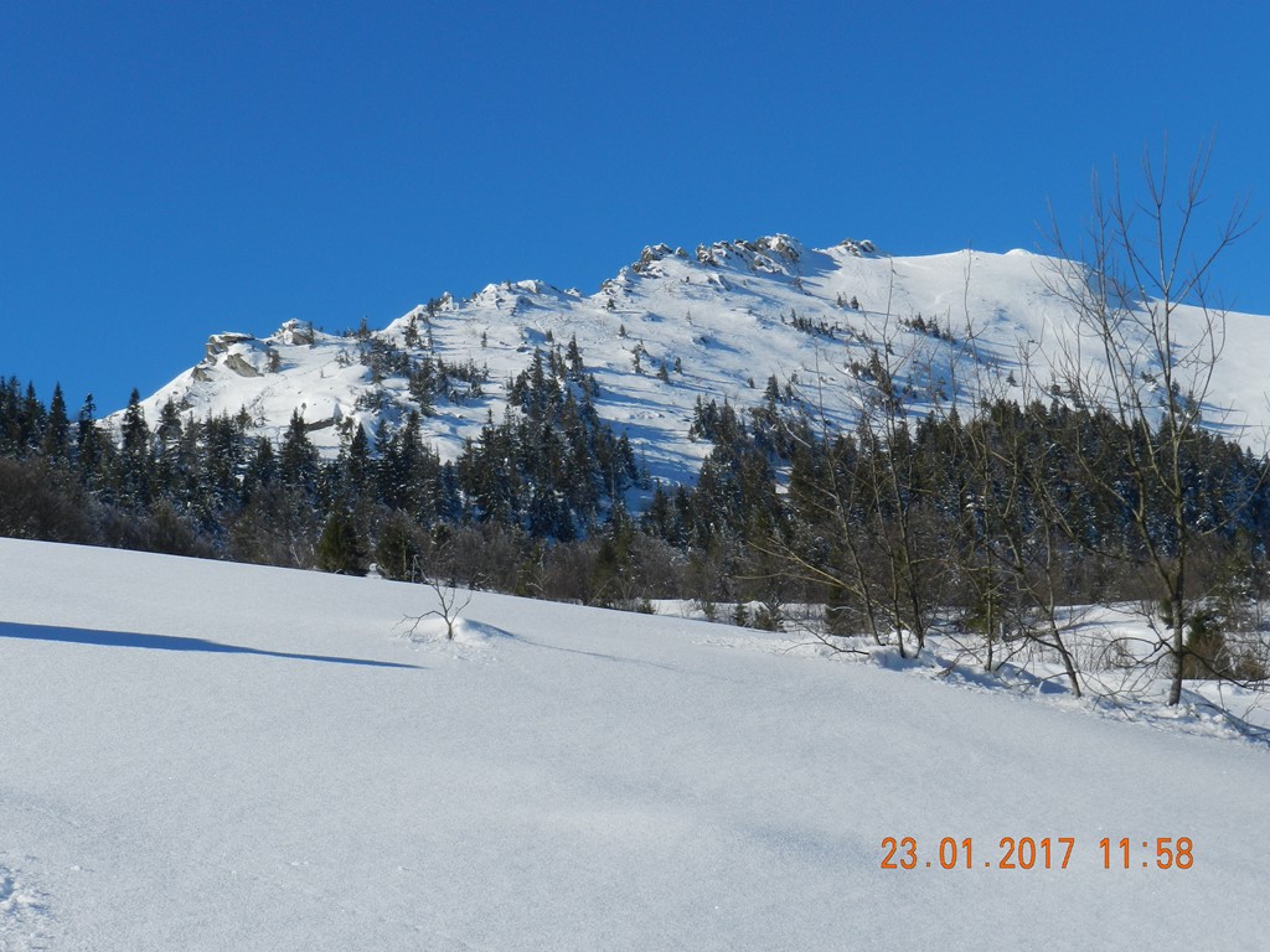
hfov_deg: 23.3
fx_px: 3082
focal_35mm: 84
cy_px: 476
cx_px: 635
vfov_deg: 17.6
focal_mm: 14.9
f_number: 5.6
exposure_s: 1/1250
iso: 160
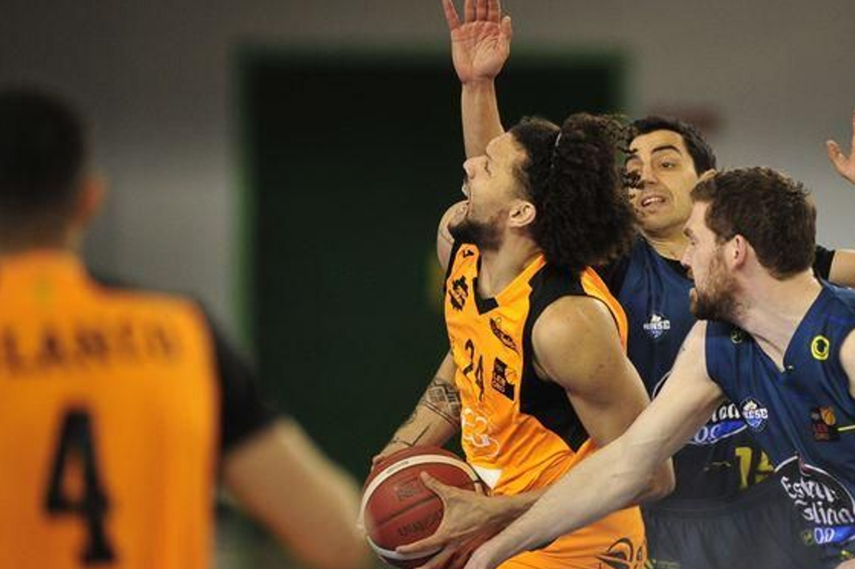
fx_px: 10180
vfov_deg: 3.2
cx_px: 609
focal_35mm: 429
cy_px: 305
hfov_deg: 4.8
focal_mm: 300
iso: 3200
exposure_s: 1/1250
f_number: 2.8
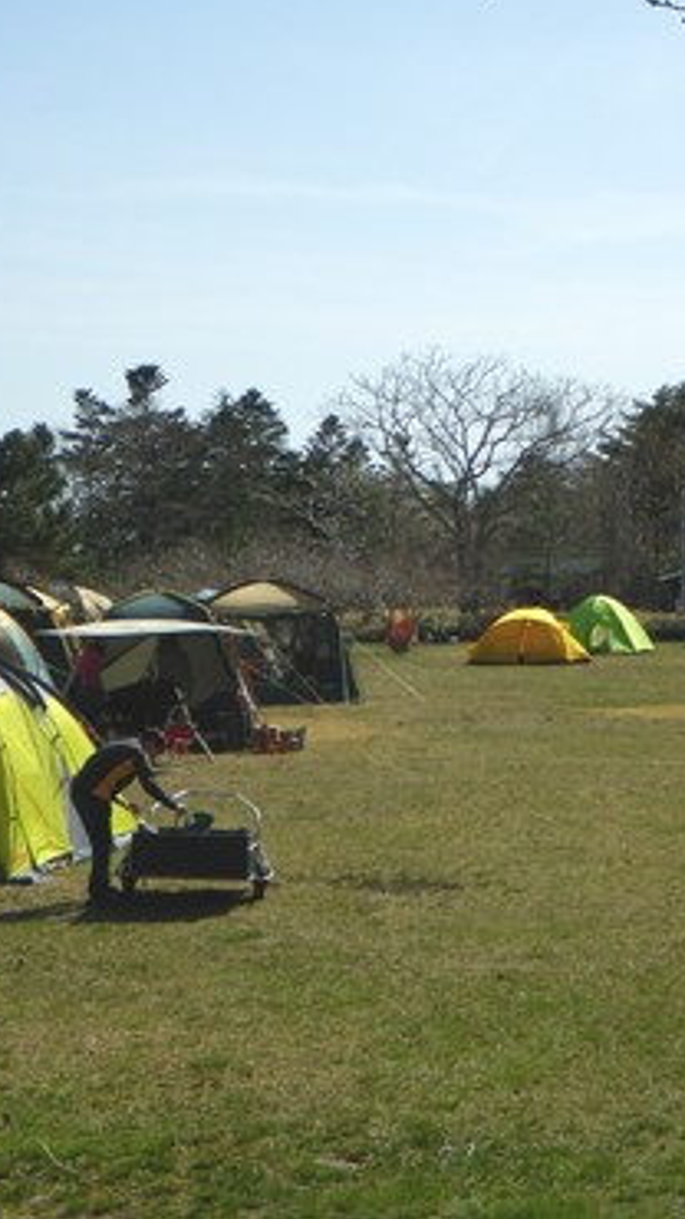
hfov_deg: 16.1
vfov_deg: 28.2
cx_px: 352
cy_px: 605
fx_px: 2423
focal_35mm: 75
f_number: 5.3
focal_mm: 9.1
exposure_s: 1/640
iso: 80
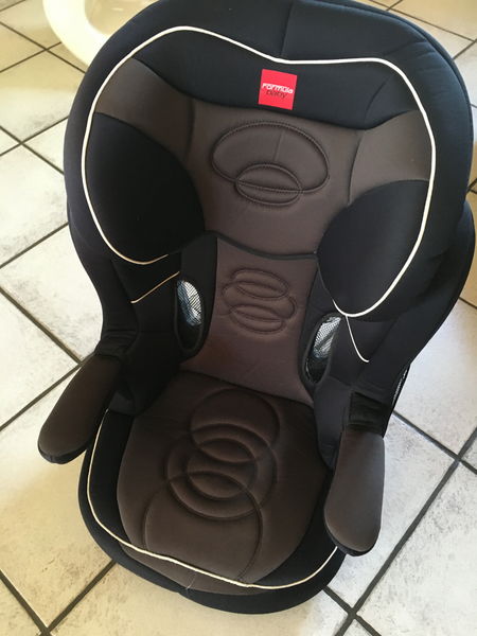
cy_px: 318
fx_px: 533
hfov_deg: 48.2
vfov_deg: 61.7
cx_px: 238
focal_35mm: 29
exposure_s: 1/25
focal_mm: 4.15
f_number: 2.2
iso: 200
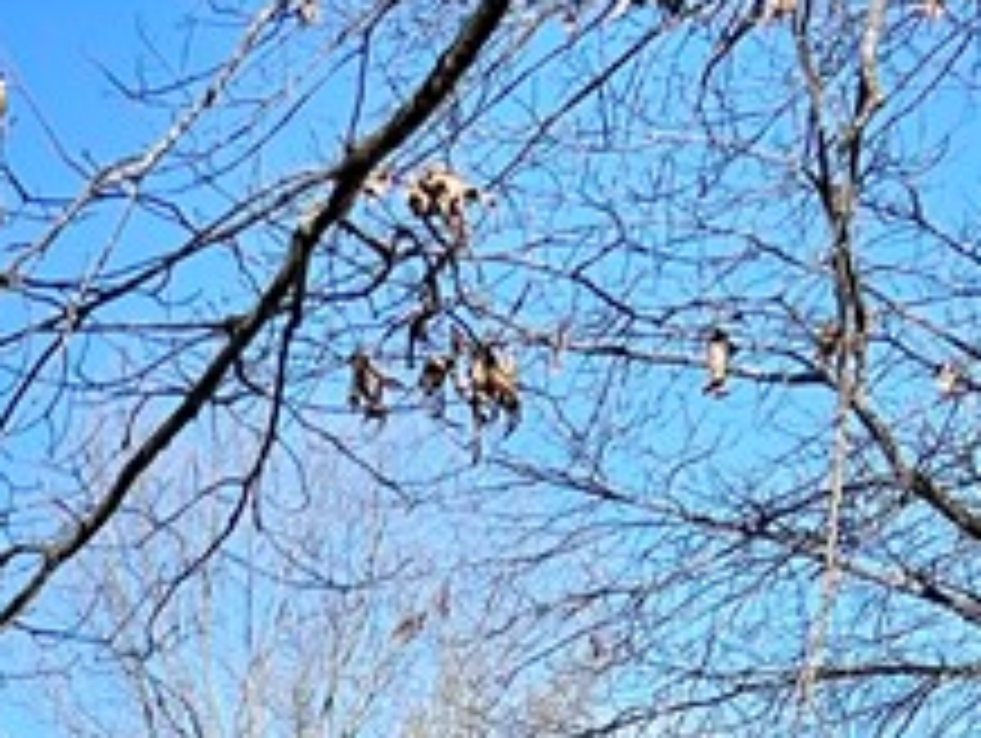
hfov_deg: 15.2
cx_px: -364
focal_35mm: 122
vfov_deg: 10.6
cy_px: 1710
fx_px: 3461
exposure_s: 1/2915
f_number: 1.5
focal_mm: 5.7
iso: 50
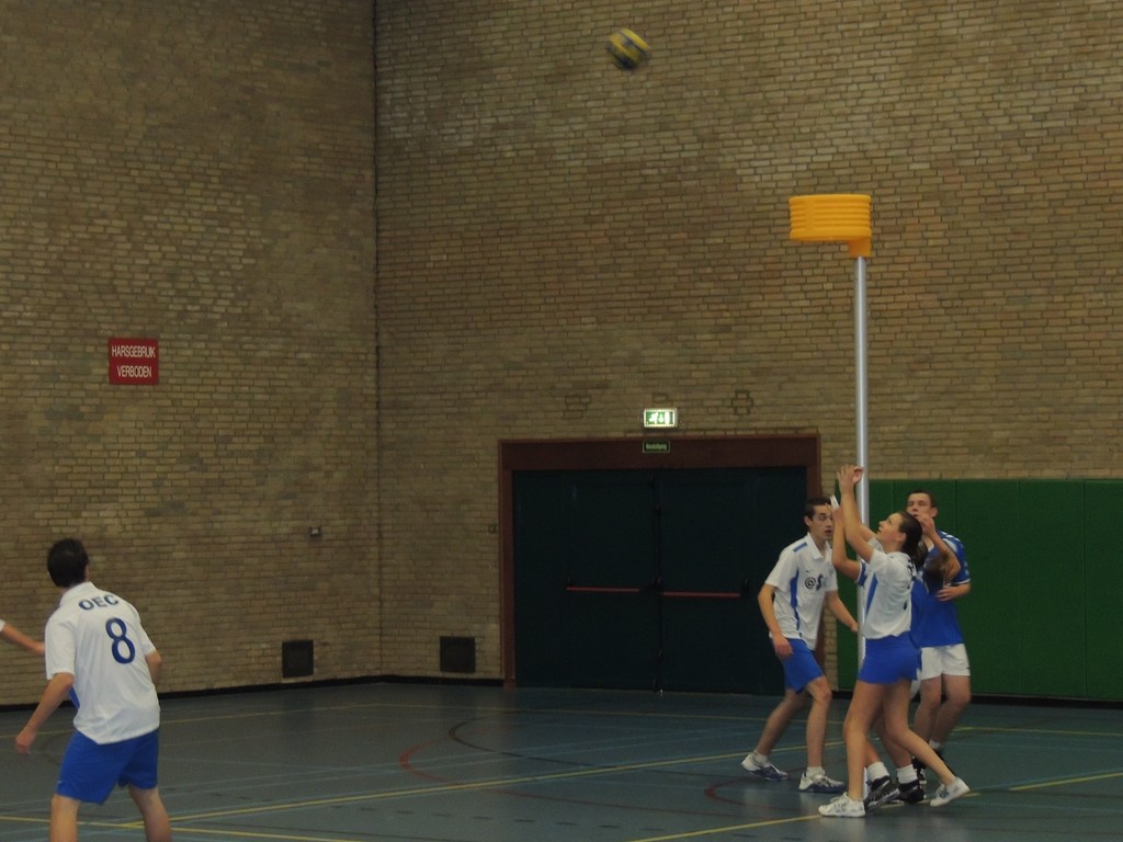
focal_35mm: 105
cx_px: 562
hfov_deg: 18.7
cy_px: 421
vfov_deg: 14.1
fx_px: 3406
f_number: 4.2
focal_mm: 18.7
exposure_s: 1/60
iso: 800
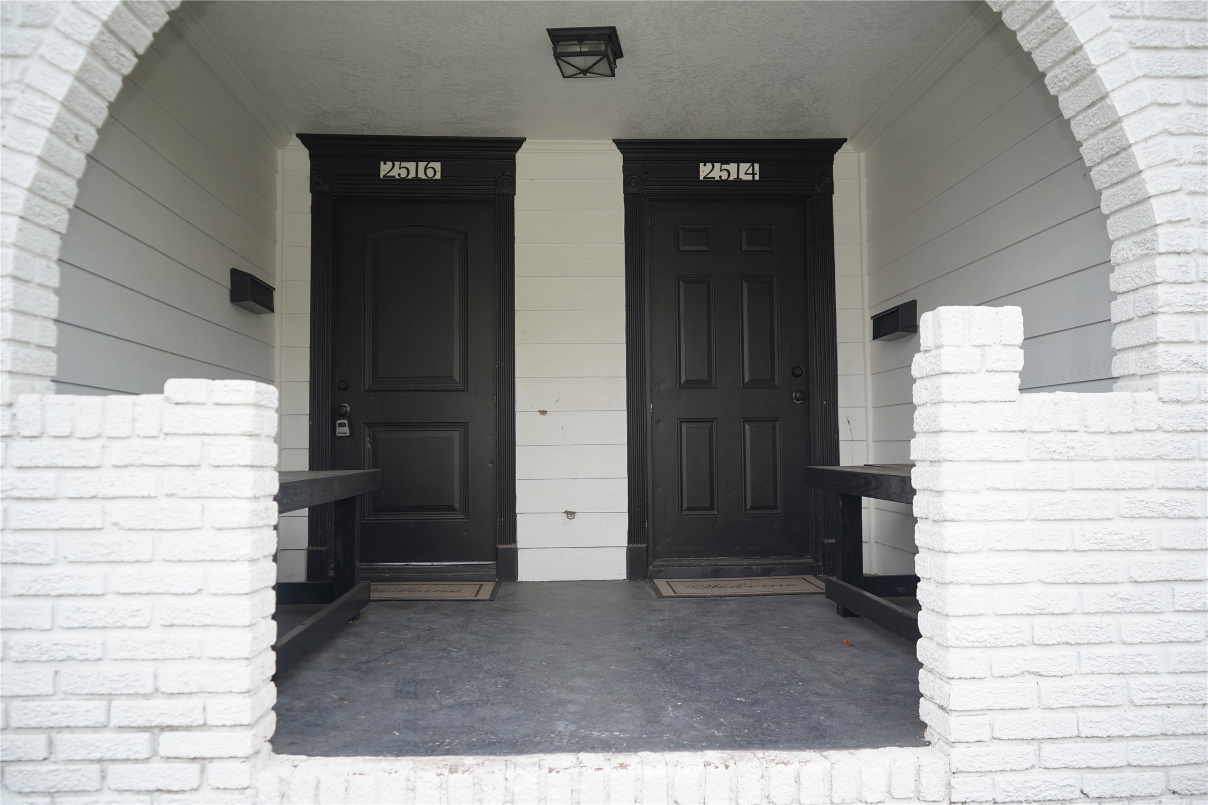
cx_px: 604
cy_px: 402
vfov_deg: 45.0
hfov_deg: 63.7
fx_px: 973
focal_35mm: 29
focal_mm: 29
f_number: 3.5
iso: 200
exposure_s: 1/125
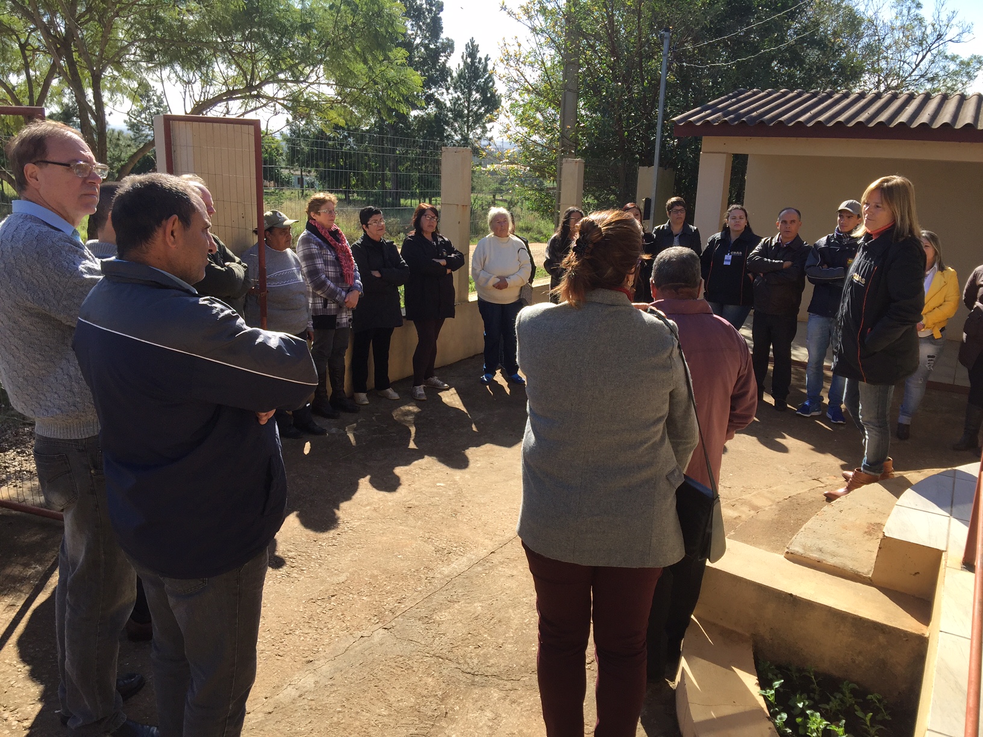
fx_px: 824
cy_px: 368
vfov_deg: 48.2
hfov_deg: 61.7
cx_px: 492
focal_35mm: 29
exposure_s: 1/842
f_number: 2.2
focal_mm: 4.15
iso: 32
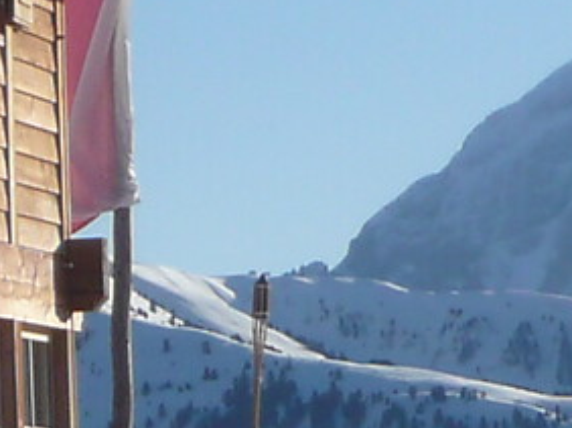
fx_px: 6191
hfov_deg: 5.2
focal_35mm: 375
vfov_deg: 4.0
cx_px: -639
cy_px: 233
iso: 100
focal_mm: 9.1
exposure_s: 1/200
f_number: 10
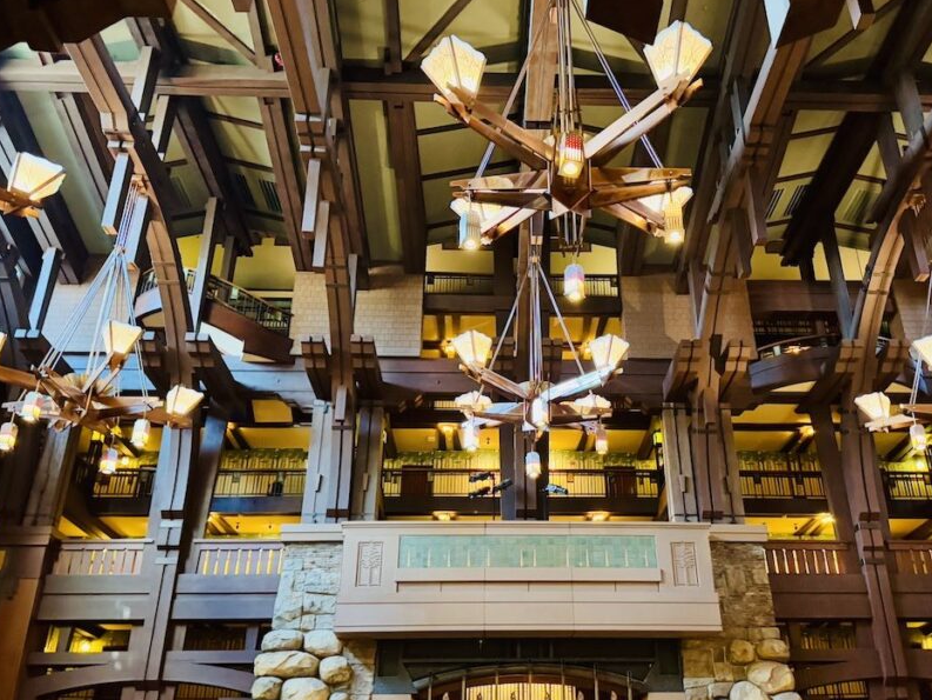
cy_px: 408
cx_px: 499
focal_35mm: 31
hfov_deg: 58.3
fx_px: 835
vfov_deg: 45.3
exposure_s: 1/40
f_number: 1.78
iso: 800
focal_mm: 6.76
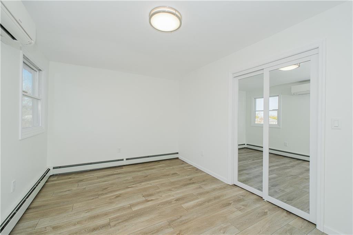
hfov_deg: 100.4
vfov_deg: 77.3
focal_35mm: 15
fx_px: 147
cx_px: 176
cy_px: 118
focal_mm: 10
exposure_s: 1/125
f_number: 8
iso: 500
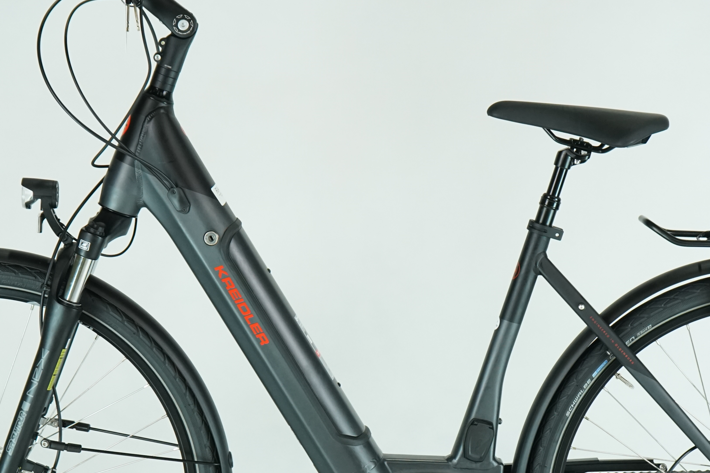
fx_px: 1893
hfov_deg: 21.2
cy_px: 342
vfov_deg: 14.2
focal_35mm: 96
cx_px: 371
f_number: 5.6
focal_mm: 52
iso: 1600
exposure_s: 1/200
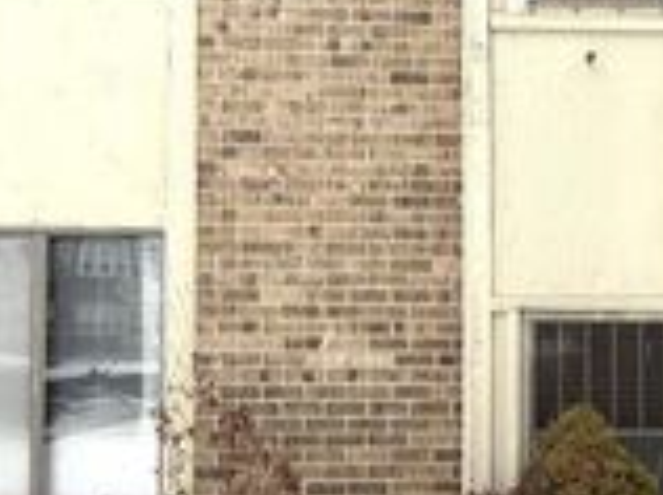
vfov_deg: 19.3
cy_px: 325
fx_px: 1453
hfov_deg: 24.9
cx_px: 600
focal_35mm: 76
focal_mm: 6.76
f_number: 1.78
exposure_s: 1/407
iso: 80
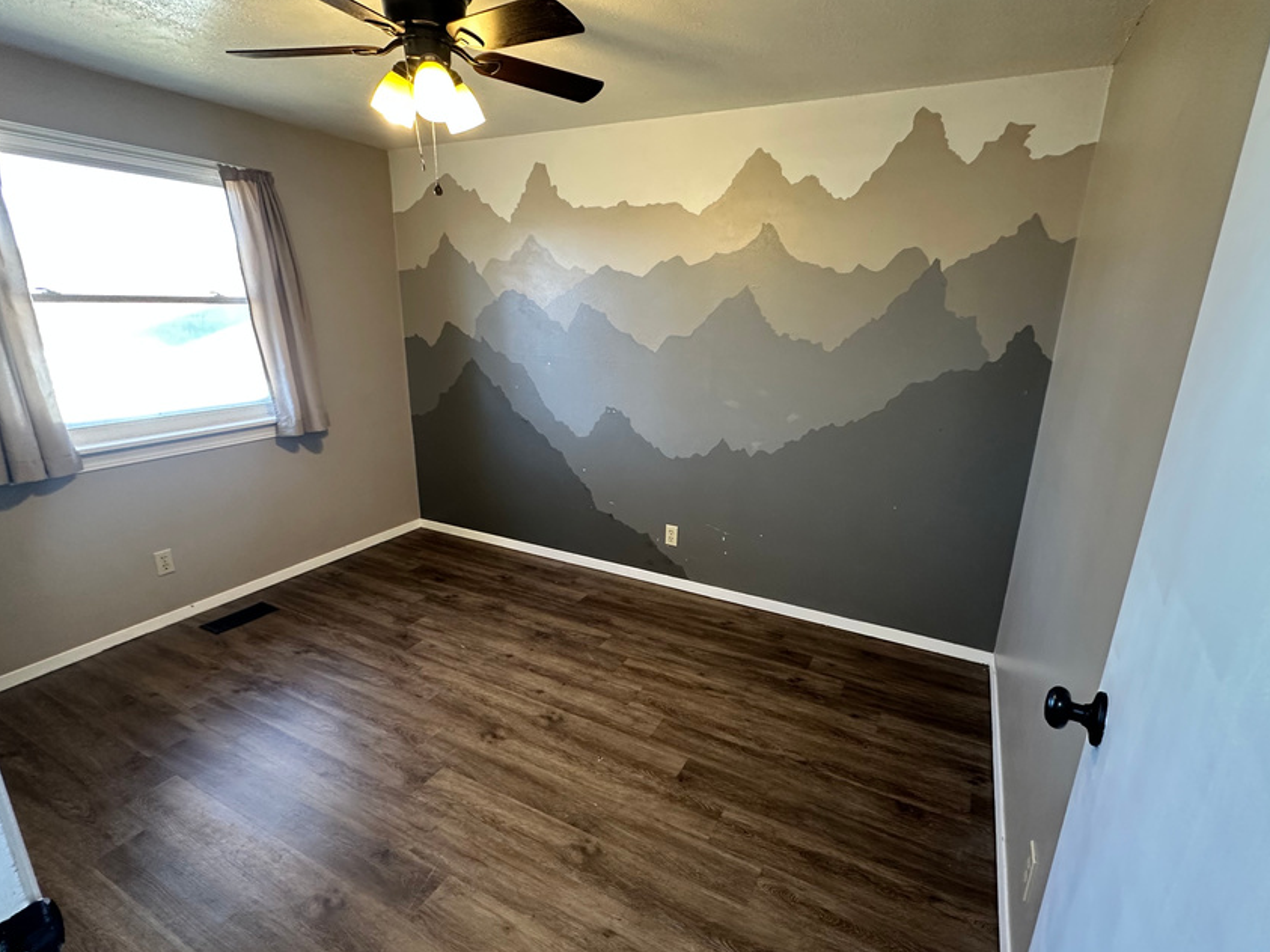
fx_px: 624
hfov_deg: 91.0
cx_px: 654
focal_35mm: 17
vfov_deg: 74.7
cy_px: 485
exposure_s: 1/60
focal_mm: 2.22
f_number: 2.2
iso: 250
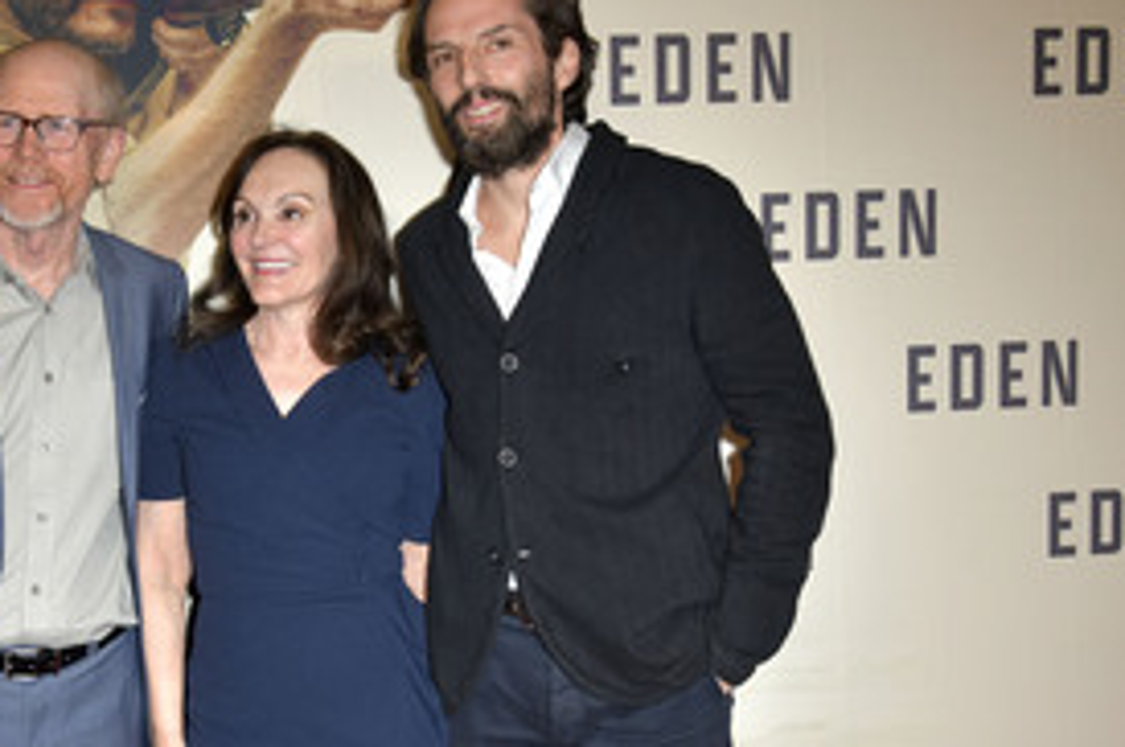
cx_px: 273
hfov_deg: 34.9
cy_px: 443
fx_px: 1748
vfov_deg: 24.1
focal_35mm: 56
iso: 250
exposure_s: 1/250
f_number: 5
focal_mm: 34
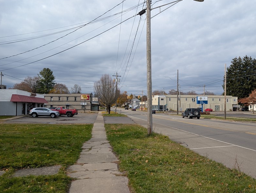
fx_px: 230
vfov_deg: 45.5
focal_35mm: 31
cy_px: 102
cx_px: 157
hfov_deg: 57.7
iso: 21
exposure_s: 1/835
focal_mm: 6.9
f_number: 1.68
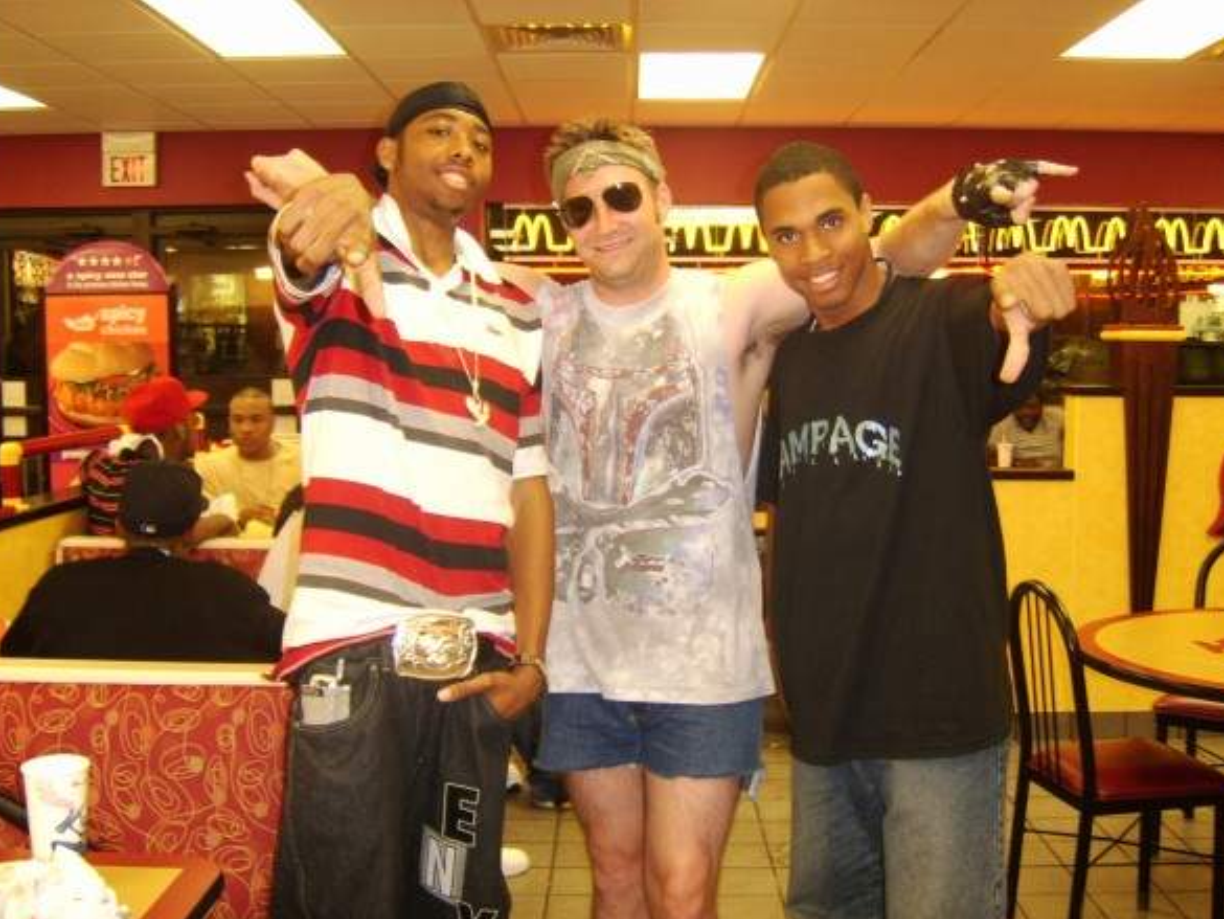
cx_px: 613
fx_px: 1132
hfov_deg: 56.8
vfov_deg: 44.2
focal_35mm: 32
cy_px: 472
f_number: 2.7
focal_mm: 8.13
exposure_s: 1/30
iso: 200
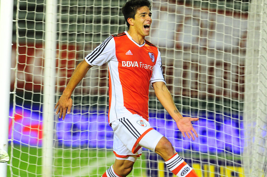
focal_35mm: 523
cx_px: 128
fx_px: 3874
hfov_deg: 3.9
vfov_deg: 2.6
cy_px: 110
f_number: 4
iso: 3200
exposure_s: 1/500
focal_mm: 400
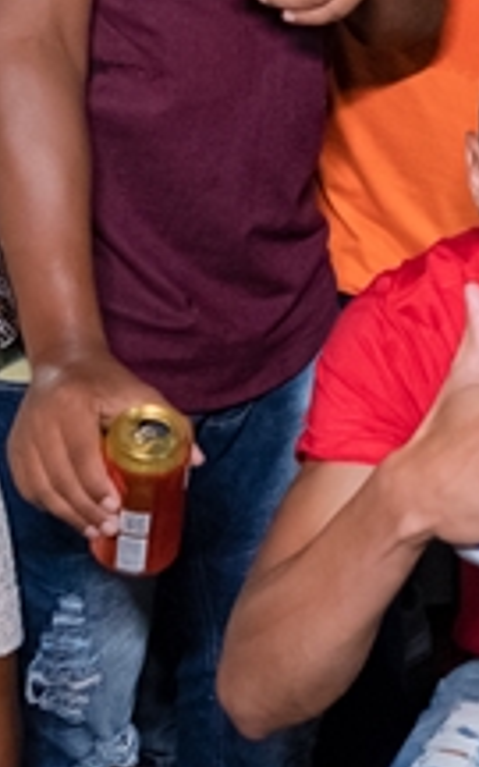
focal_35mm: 126
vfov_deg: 16.2
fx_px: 2632
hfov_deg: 10.3
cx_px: 495
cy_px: 7
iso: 2500
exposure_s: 1/200
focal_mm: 24
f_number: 3.2
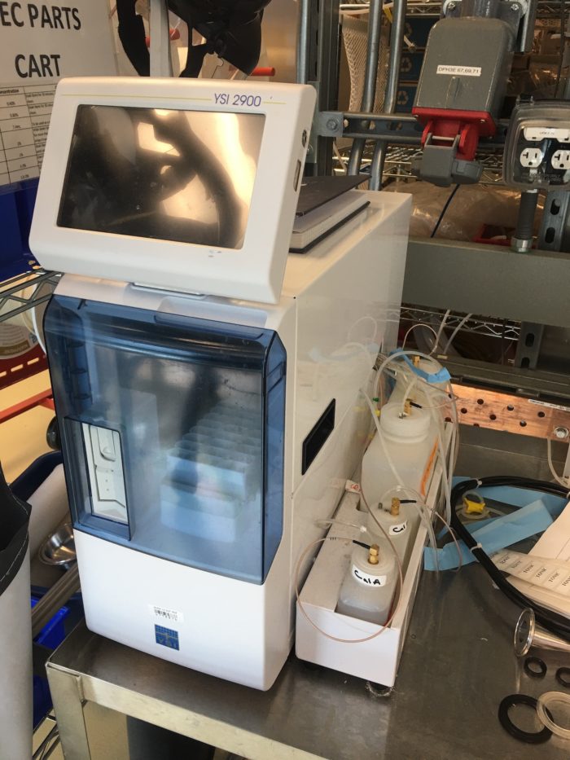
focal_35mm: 29
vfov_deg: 61.7
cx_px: 285
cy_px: 380
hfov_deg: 48.2
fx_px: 637
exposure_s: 1/30
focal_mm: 4.15
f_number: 2.2
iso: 32
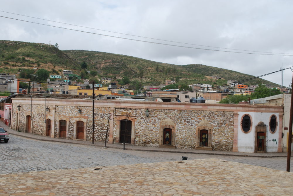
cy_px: 98
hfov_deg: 43.6
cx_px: 146
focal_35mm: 45
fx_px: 367
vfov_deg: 29.9
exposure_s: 1/250
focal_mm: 30
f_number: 8
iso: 100
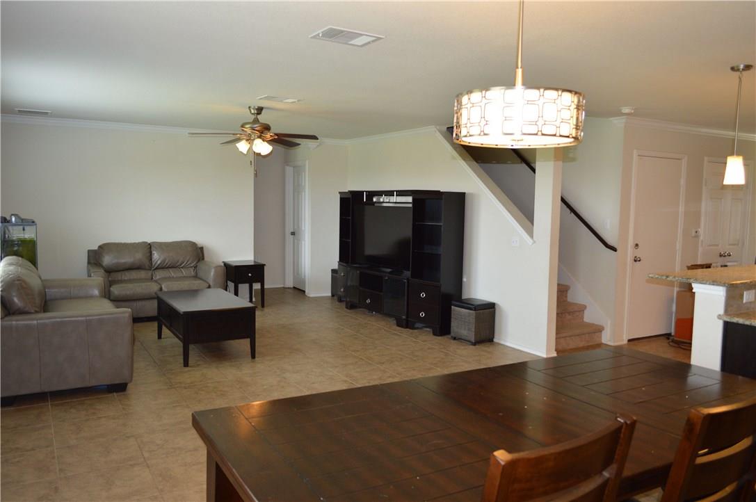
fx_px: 566
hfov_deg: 67.4
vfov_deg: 47.8
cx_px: 378
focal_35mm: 27
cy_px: 251
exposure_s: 1/60
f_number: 3.5
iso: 400
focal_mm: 18
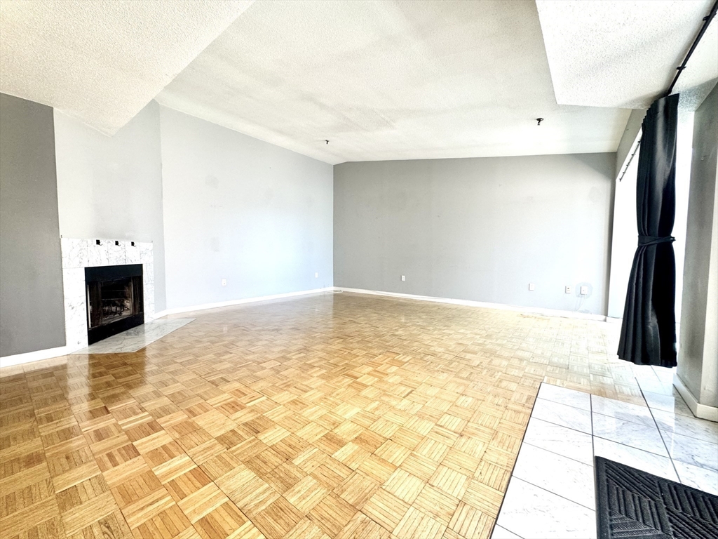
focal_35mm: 14
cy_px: 270
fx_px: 290
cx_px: 359
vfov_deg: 85.7
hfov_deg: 102.1
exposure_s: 1/60
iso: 160
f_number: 2.2
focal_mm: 2.22
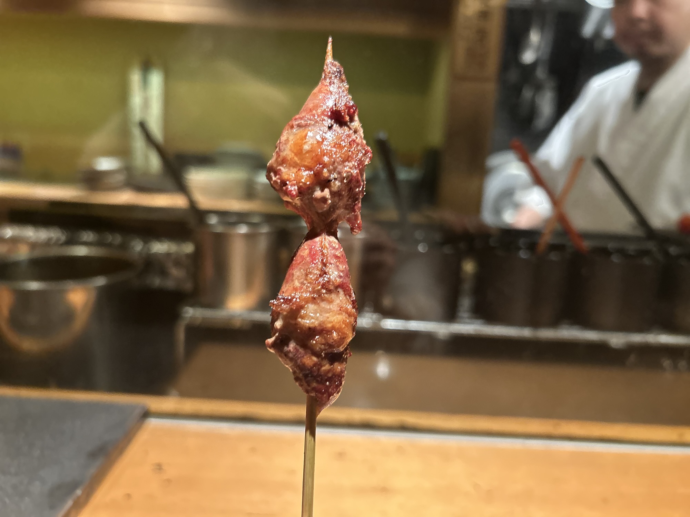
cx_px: 345
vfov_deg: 53.1
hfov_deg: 67.3
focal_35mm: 26
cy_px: 258
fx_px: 518
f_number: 1.5
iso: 500
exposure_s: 1/50
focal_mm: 5.7
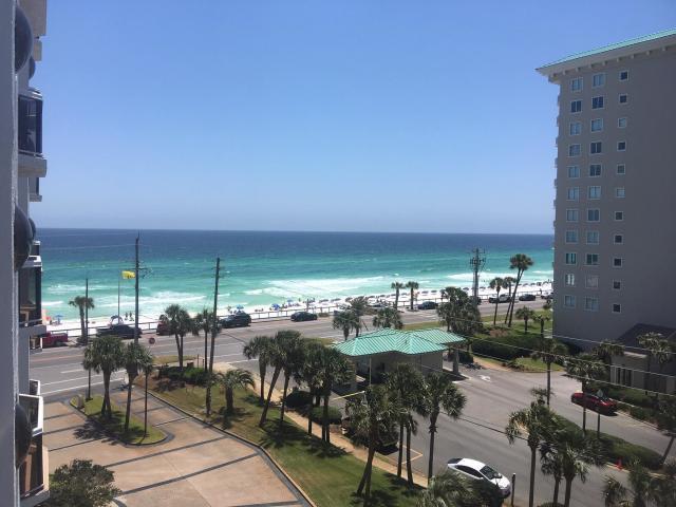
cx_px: 338
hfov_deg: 61.7
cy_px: 254
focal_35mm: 29
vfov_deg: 48.2
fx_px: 566
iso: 25
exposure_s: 1/2079
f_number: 2.2
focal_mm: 4.15
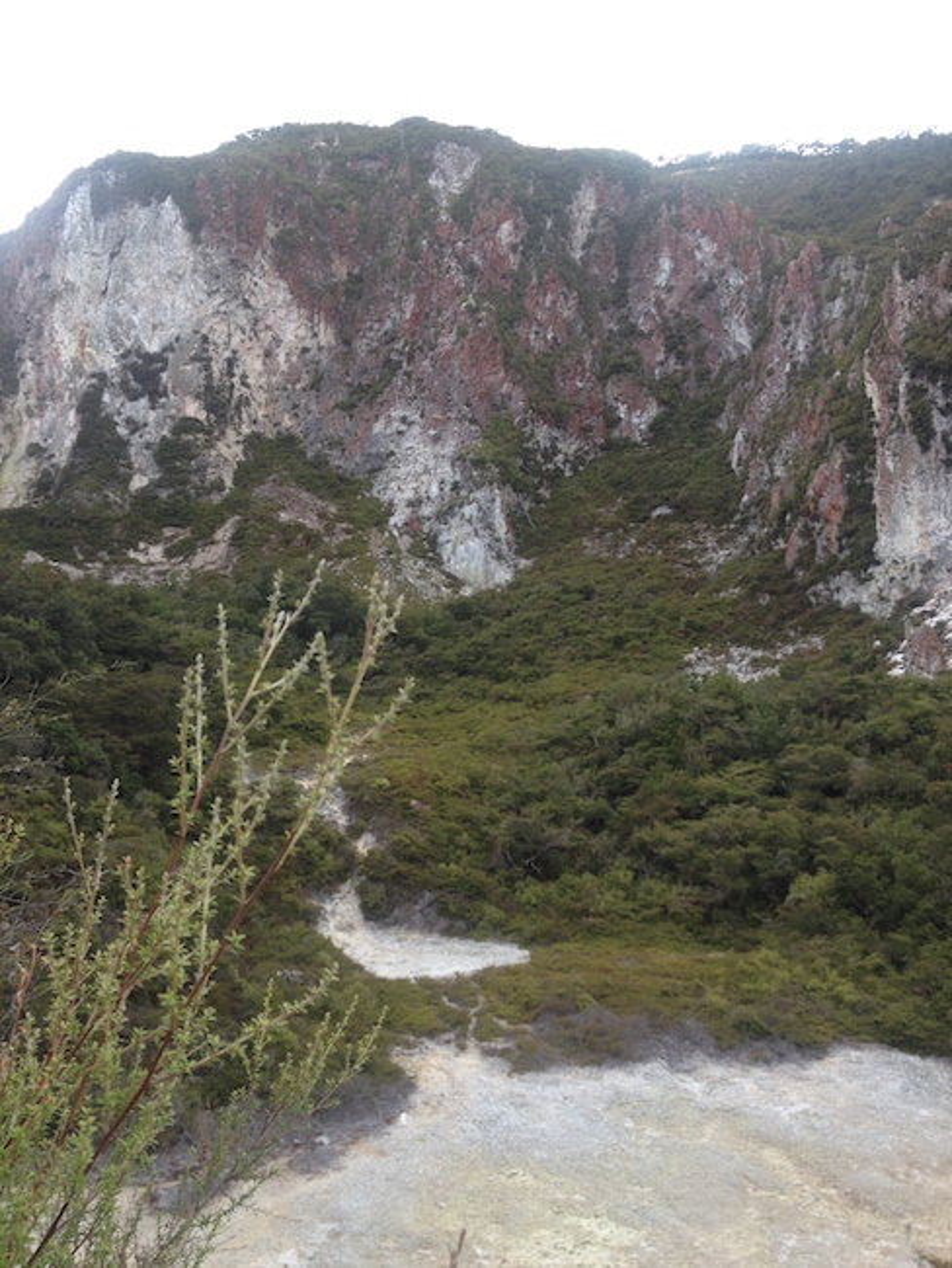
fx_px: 1283
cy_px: 634
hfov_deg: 40.7
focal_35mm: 35
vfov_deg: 52.6
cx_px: 476
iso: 50
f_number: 2.4
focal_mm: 4.28
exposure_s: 1/268
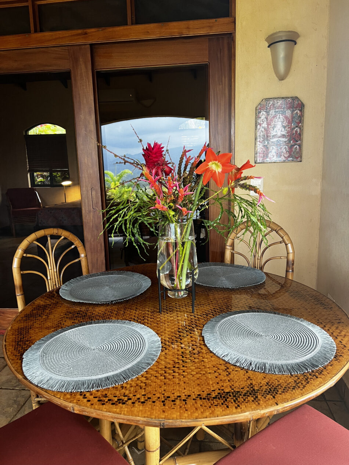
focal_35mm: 26
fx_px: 350
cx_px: 174
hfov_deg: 53.1
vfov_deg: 67.3
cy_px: 232
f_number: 1.5
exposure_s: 1/60
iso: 80
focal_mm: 5.7
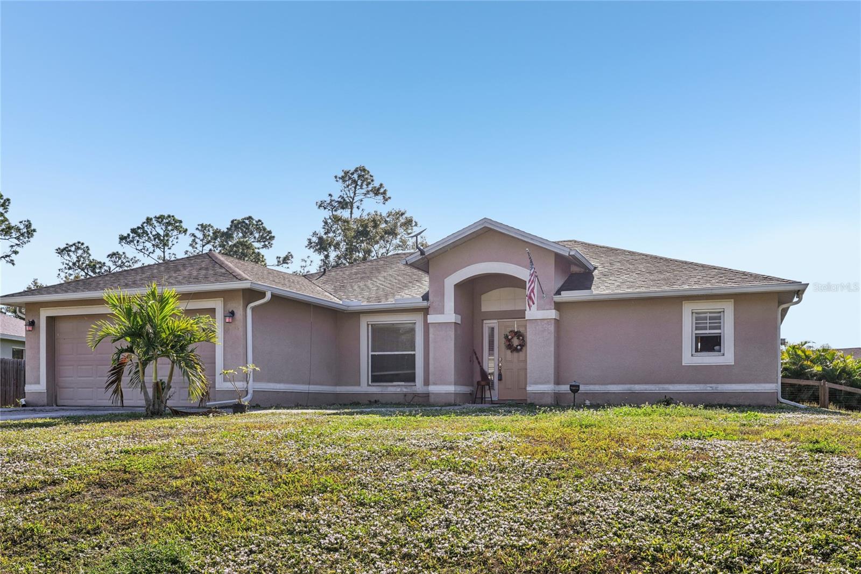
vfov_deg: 41.1
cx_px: 430
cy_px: 287
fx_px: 765
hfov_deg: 58.7
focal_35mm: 32
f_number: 8
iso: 100
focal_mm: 32
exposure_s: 1/320
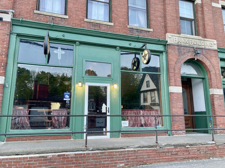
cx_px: 112
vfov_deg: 49.7
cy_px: 84
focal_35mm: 28
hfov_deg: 63.4
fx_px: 182
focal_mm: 3.99
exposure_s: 1/60
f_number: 1.8
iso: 100
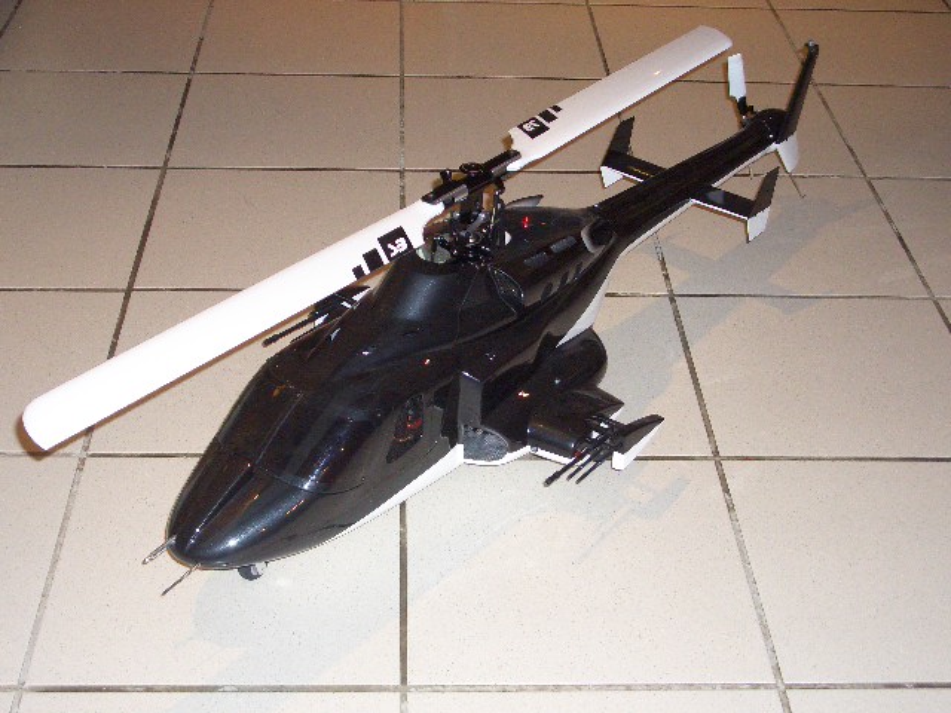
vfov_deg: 14.1
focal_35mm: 105
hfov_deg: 18.7
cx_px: 476
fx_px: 2885
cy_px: 356
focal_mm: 17.4
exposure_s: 1/60
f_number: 4.8
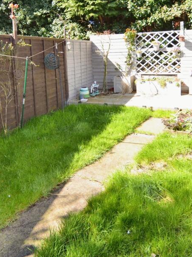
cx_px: 92
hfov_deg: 51.6
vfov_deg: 65.7
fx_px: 198
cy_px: 122
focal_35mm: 27
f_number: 4
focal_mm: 11
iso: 100
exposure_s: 1/125
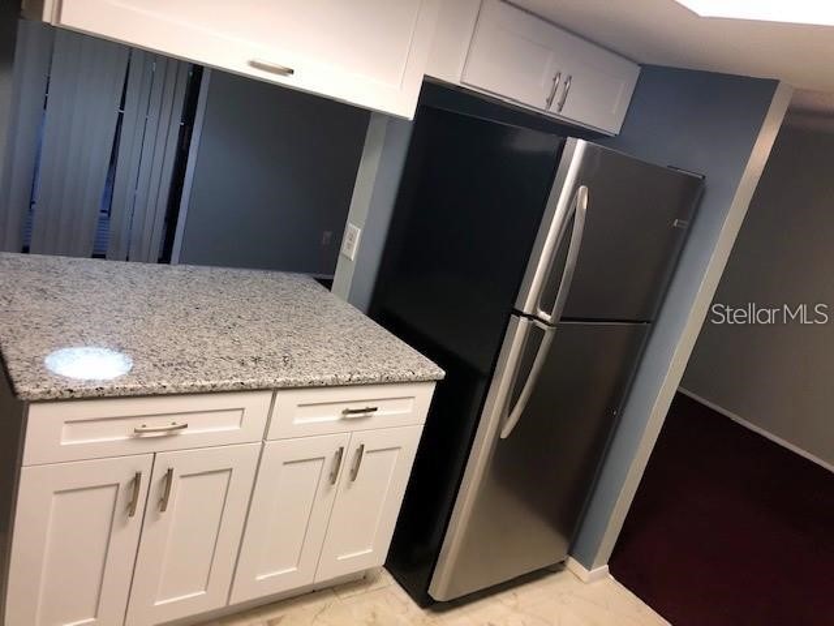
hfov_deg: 63.4
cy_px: 313
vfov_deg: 49.7
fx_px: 675
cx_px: 417
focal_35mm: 28
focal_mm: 3.99
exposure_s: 1/17
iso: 40
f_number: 1.8
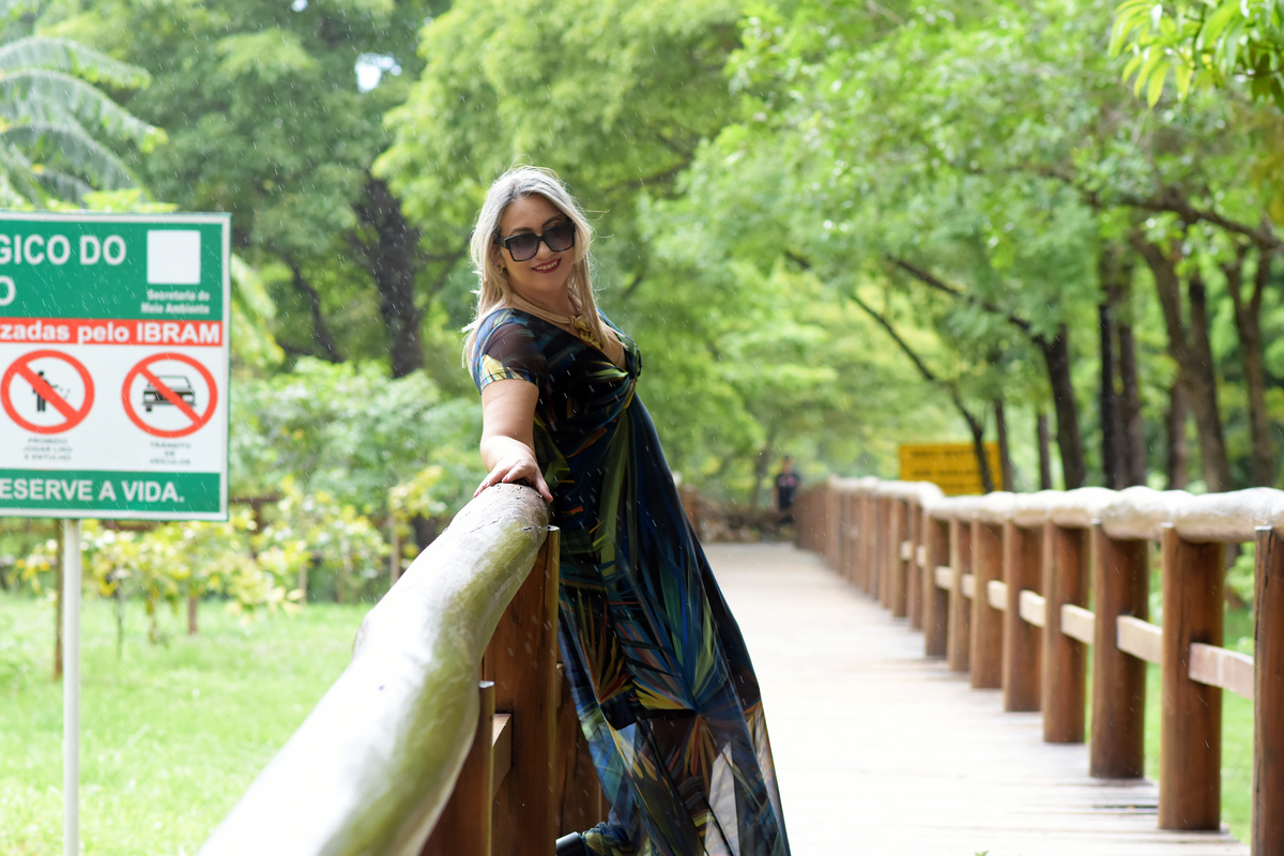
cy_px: 428
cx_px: 642
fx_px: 4547
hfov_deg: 16.1
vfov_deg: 10.8
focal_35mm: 128
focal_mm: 85
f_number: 4
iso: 1000
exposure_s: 1/320
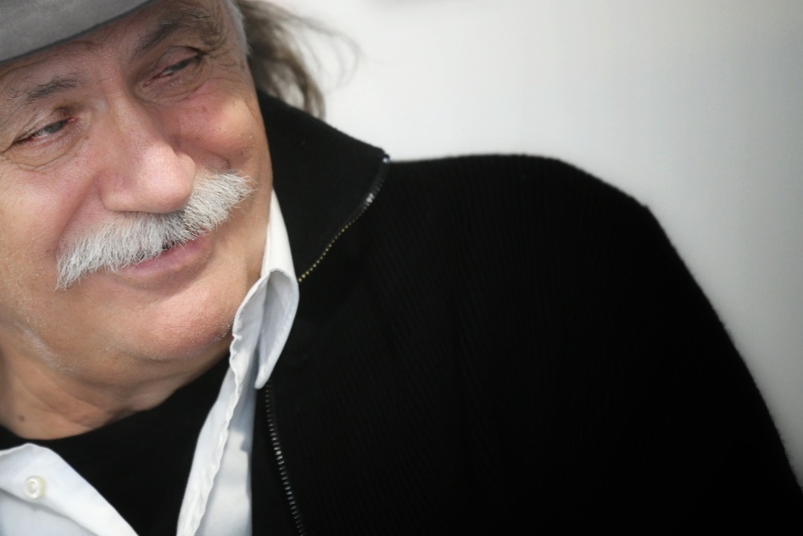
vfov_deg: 4.0
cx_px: 121
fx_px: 7630
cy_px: 103
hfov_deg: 6.0
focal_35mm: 342
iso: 2000
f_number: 3.2
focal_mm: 200
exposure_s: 1/125
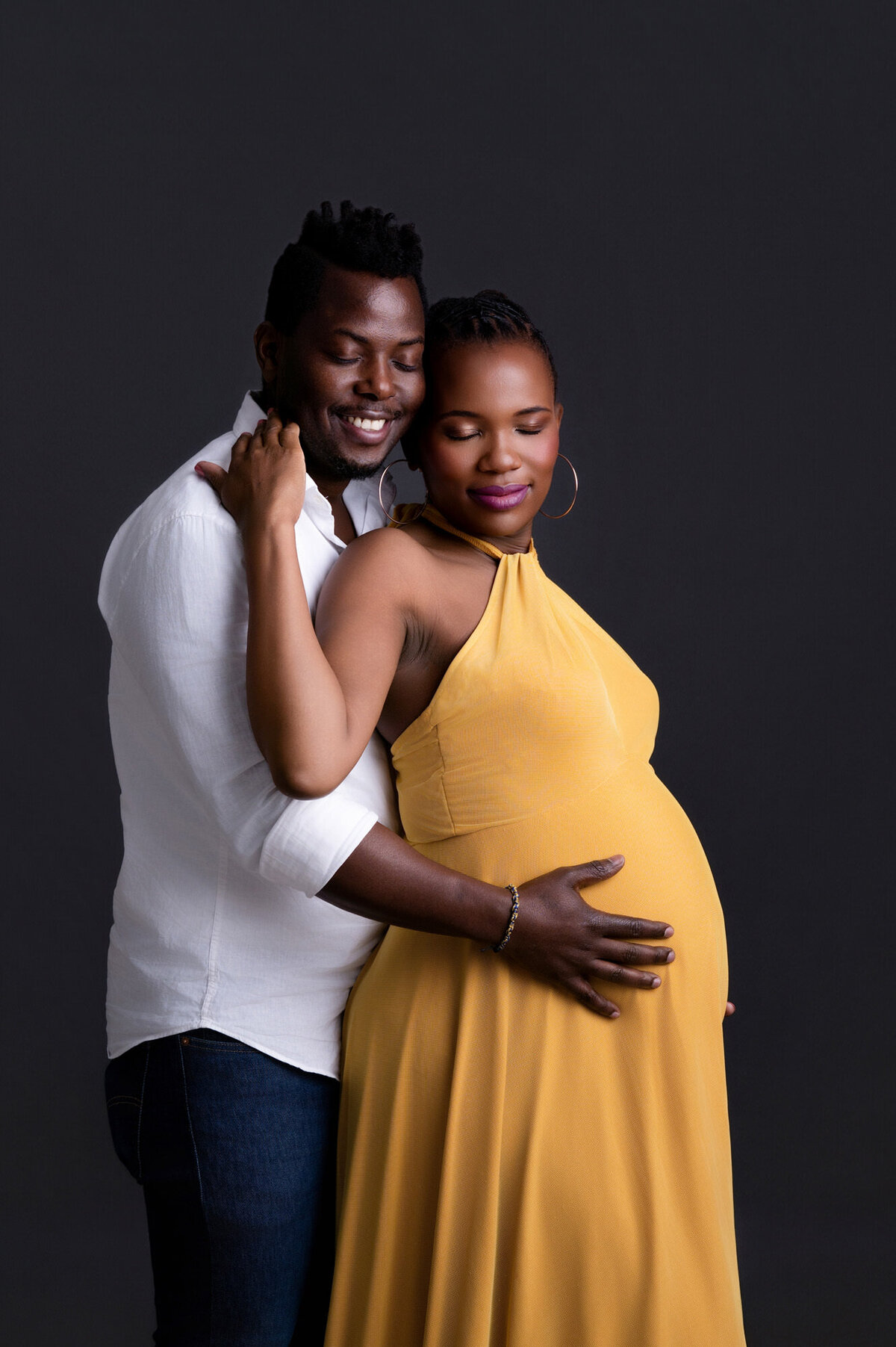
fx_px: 2205
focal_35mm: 59
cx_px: 448
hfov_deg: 23.0
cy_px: 674
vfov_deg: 34.0
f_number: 10
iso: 200
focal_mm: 59
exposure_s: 1/160
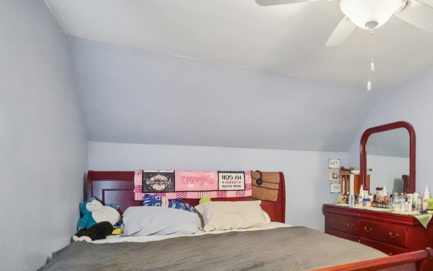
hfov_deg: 70.9
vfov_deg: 49.8
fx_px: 283
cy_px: 189
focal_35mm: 24
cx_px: 312
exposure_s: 1/30
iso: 40000
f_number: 8
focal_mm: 16
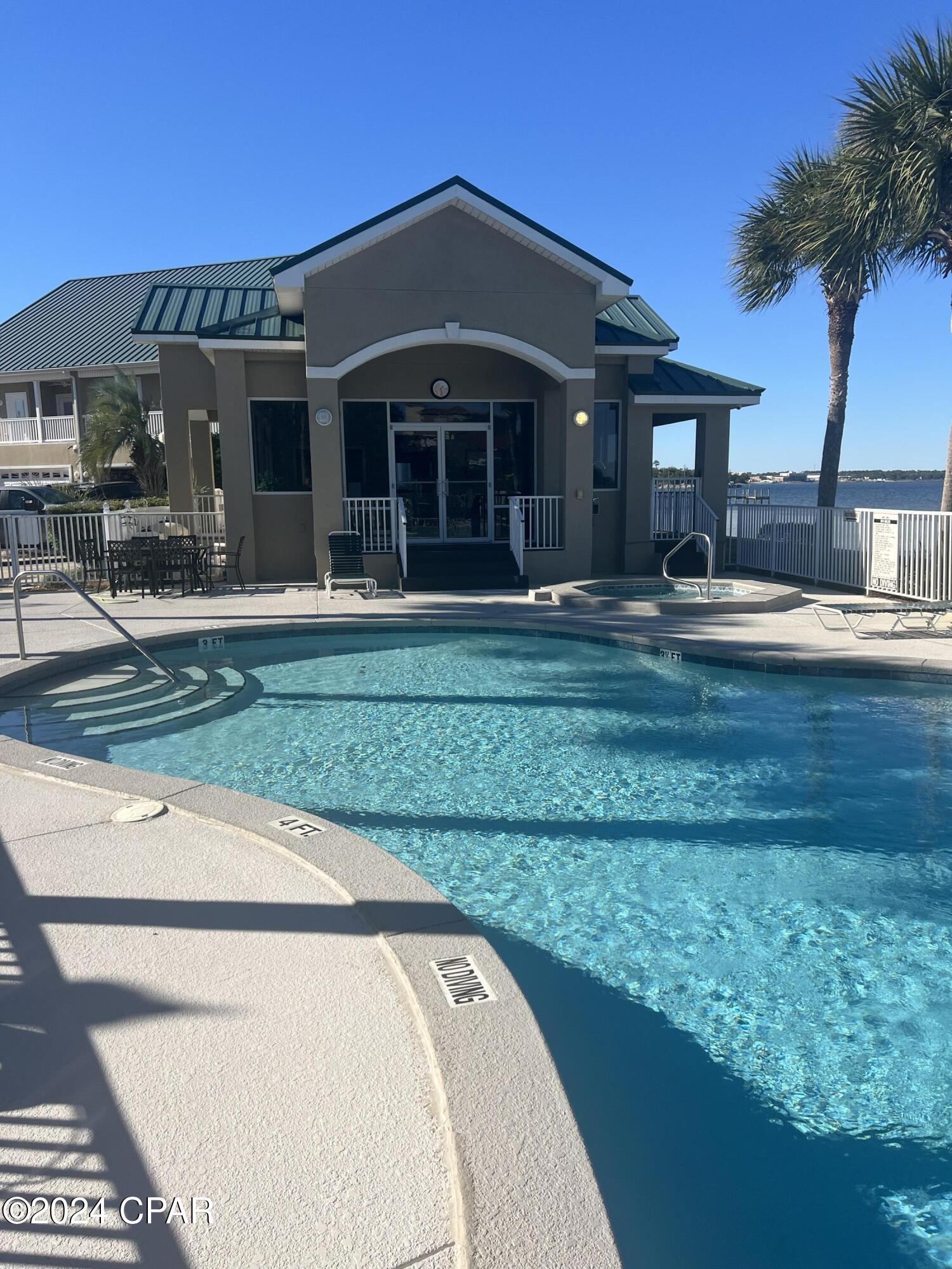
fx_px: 953
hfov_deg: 53.1
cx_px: 476
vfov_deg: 67.3
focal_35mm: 26
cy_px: 634
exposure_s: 1/4831
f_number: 1.5
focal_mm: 5.7
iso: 50
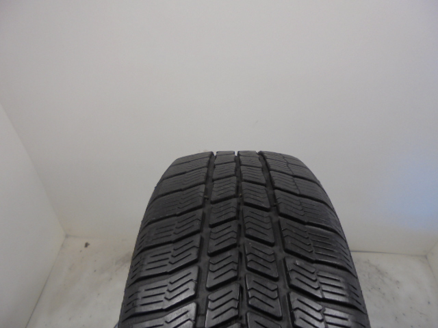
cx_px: 219
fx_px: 329
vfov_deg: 53.1
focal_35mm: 26
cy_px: 164
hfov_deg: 67.3
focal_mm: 4.6
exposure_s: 1/30
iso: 100
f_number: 3.5
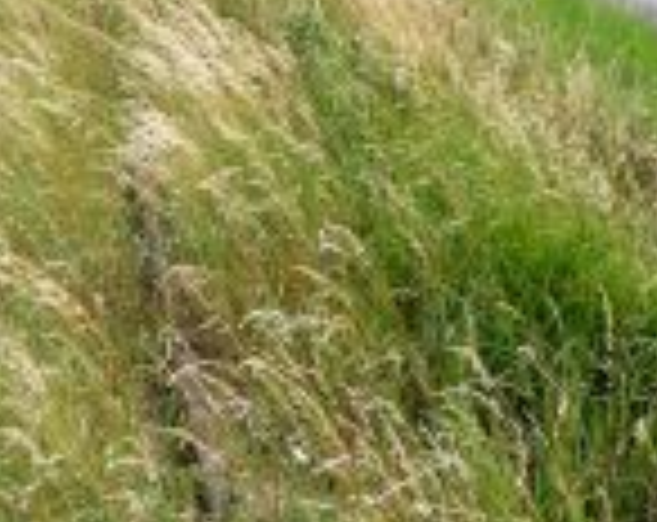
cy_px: 40
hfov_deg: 18.3
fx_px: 1997
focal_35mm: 103
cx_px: 32
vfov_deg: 14.7
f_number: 4.5
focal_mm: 5.2
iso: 100
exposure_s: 1/400
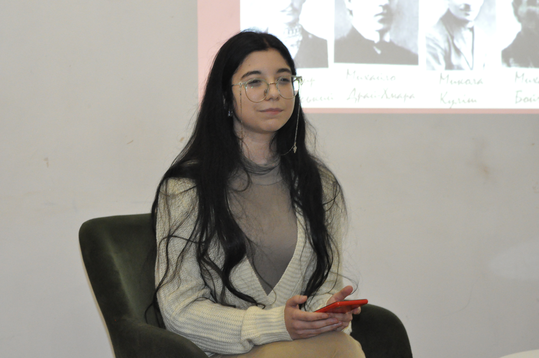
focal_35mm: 75
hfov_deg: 27.0
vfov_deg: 18.1
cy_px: 179
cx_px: 270
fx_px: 1122
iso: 3200
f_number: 5.6
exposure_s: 1/125
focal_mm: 50
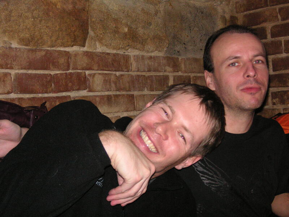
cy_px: 108
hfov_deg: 38.2
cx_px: 144
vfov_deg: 29.1
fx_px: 417
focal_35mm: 50
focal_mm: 8.4
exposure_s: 1/45
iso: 160
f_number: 3.4
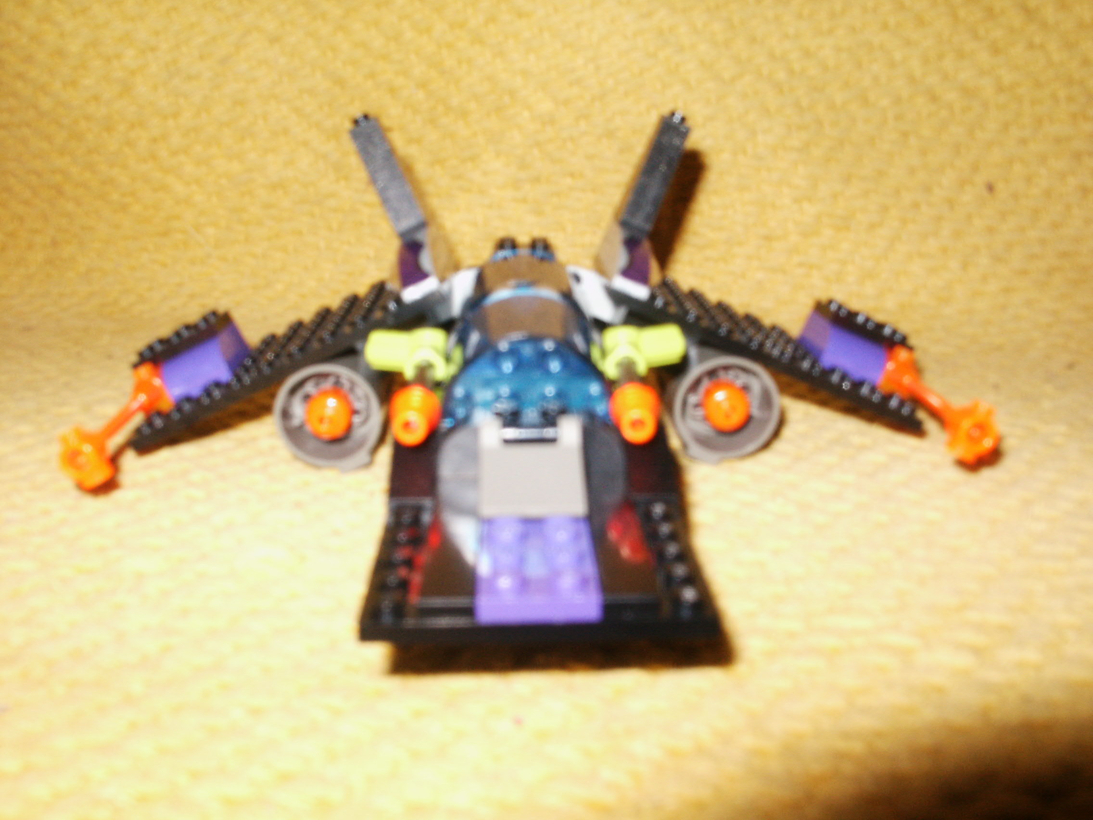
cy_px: 410
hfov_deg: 52.6
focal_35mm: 35
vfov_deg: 40.7
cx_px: 546
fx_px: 1105
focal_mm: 7.18
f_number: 6.7
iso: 200
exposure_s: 1/45
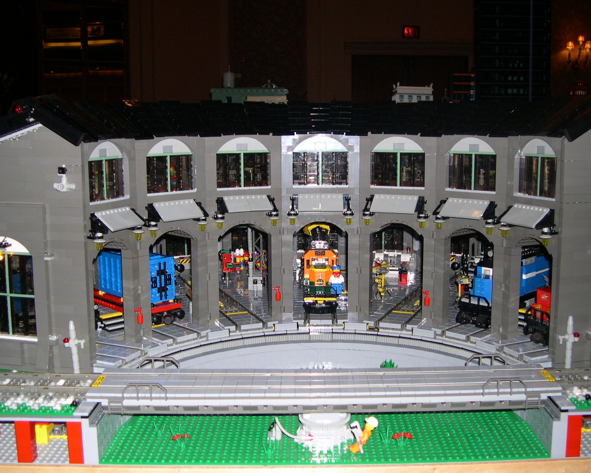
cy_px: 232
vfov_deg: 36.5
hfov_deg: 44.7
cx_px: 320
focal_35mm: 41
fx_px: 717
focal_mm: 8
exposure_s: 1/60
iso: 100
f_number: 2.8
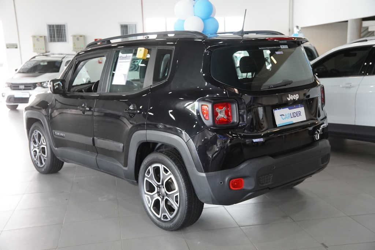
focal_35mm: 40
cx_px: 188
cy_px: 125
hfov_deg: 47.9
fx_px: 422
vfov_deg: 33.0
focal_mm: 27
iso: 1600
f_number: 3.2
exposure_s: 1/160
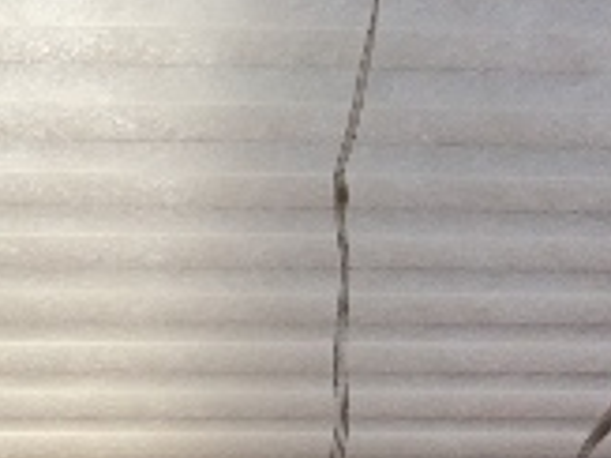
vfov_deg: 11.9
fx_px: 2011
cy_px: 830
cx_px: -244
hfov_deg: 16.1
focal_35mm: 114
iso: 16
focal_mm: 3
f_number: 1.8
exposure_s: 1/192
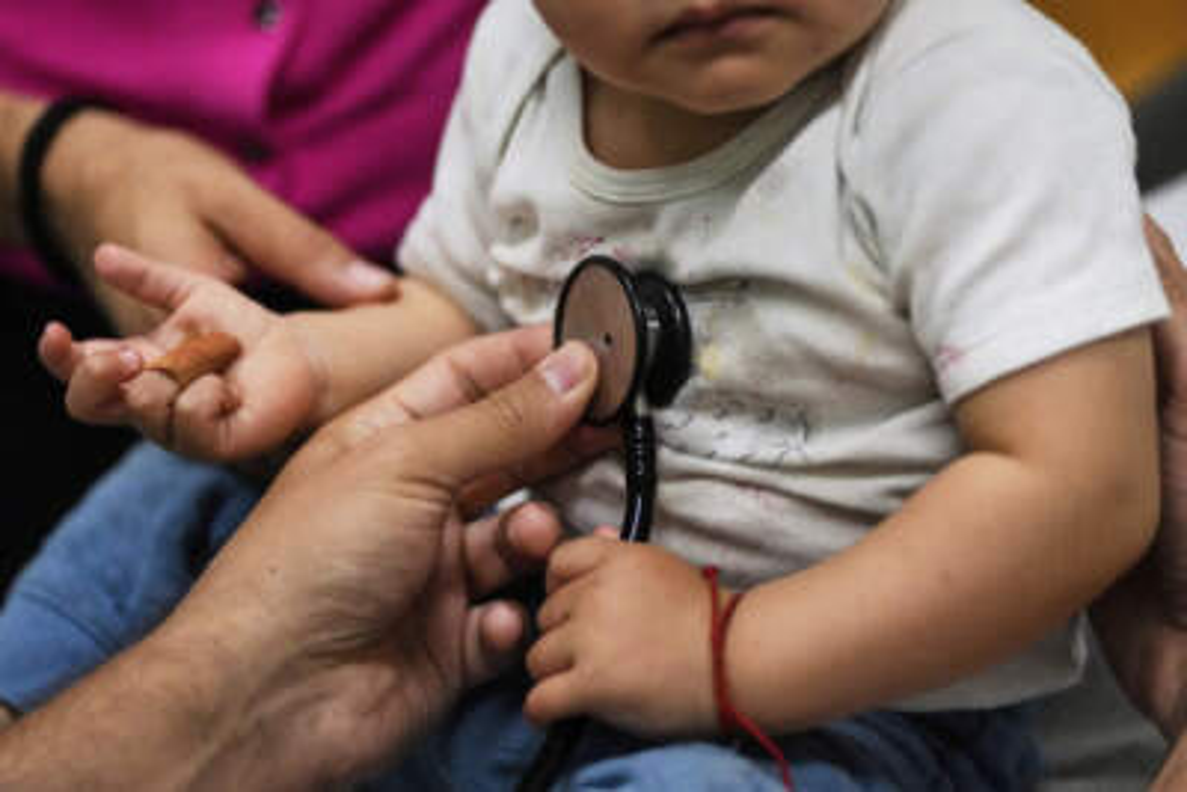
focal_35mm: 104
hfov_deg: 19.6
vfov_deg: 13.2
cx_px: 594
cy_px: 396
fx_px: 3430
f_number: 2.8
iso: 4000
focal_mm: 104
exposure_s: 1/1250
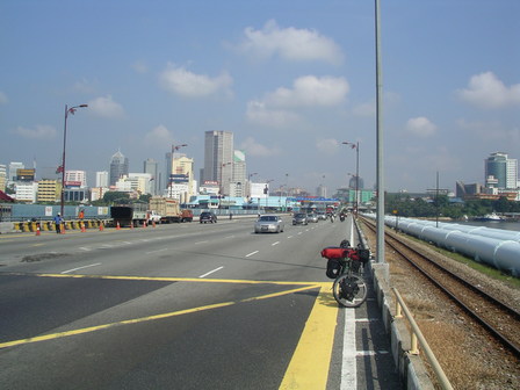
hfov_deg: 50.1
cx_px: 260
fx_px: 556
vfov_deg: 38.7
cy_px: 195
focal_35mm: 37
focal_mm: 5.7
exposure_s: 1/200
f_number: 6.9
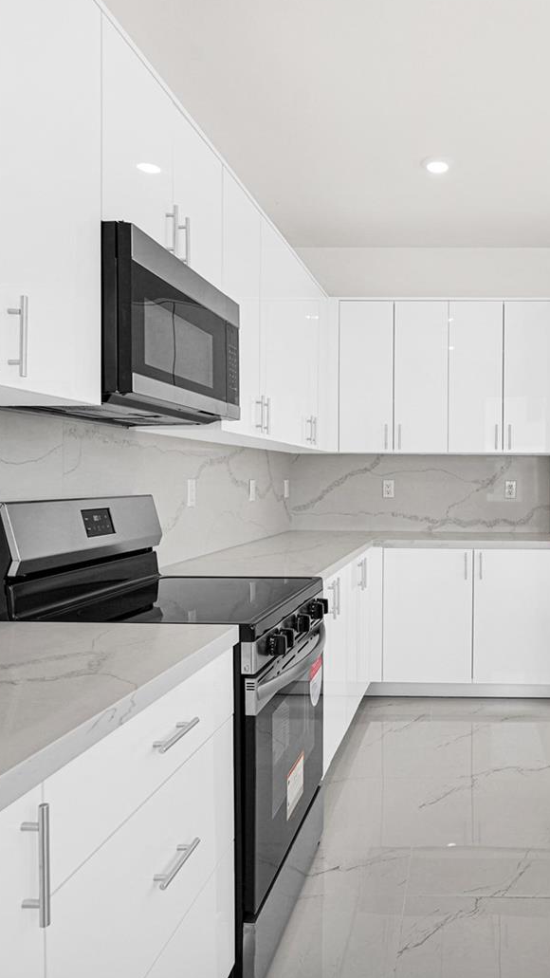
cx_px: 456
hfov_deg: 42.0
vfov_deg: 71.9
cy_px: 491
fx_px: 674
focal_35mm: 26
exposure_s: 1/30
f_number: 8
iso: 160
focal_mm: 16
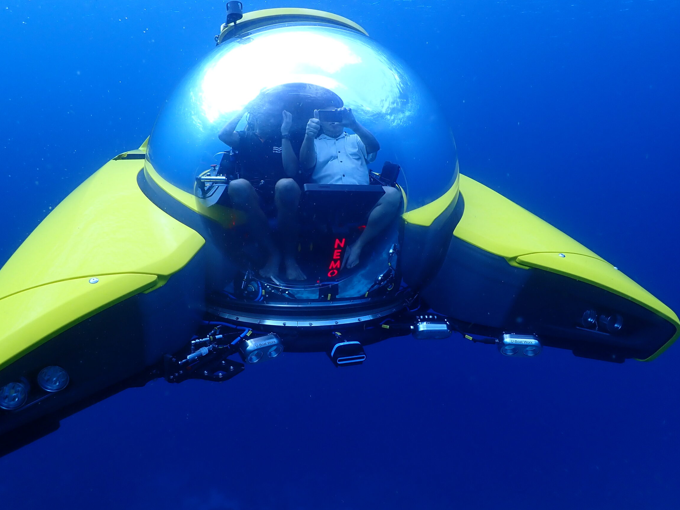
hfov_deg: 63.3
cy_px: 239
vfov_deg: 49.7
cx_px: 303
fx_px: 550
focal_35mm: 28
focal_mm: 4.5
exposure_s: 1/125
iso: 100
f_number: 2.8
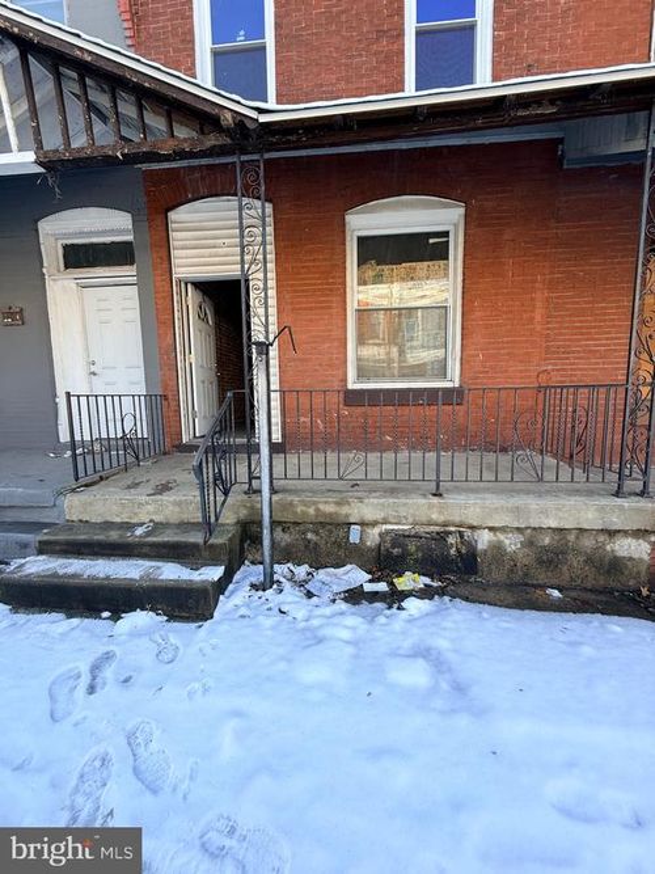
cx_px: 328
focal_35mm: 14
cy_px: 437
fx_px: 353
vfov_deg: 102.1
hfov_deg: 85.7
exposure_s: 1/214
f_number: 2.2
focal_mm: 2.22
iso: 50
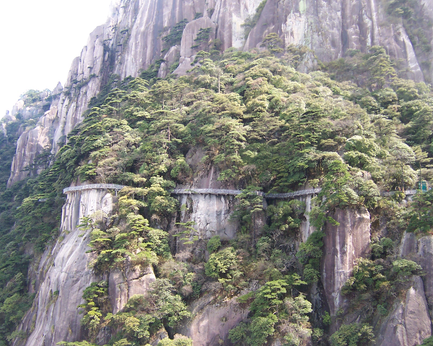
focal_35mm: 38
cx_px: 233
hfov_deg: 47.9
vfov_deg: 39.2
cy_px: 171
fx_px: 487
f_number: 3.4
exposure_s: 1/125
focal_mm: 5.6
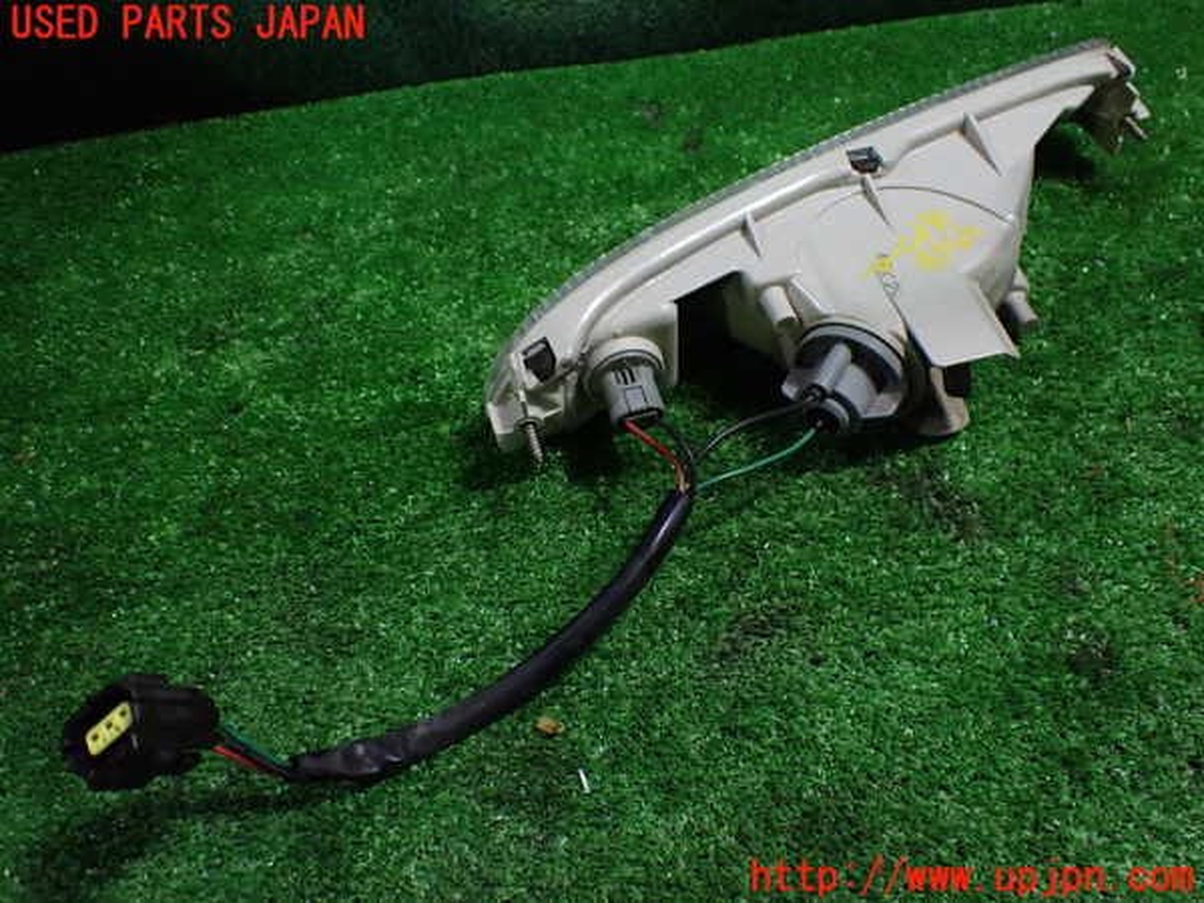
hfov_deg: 60.0
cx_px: 602
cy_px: 452
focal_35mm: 30
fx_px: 1043
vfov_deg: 46.8
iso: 640
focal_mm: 5.4
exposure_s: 1/125
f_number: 2.3
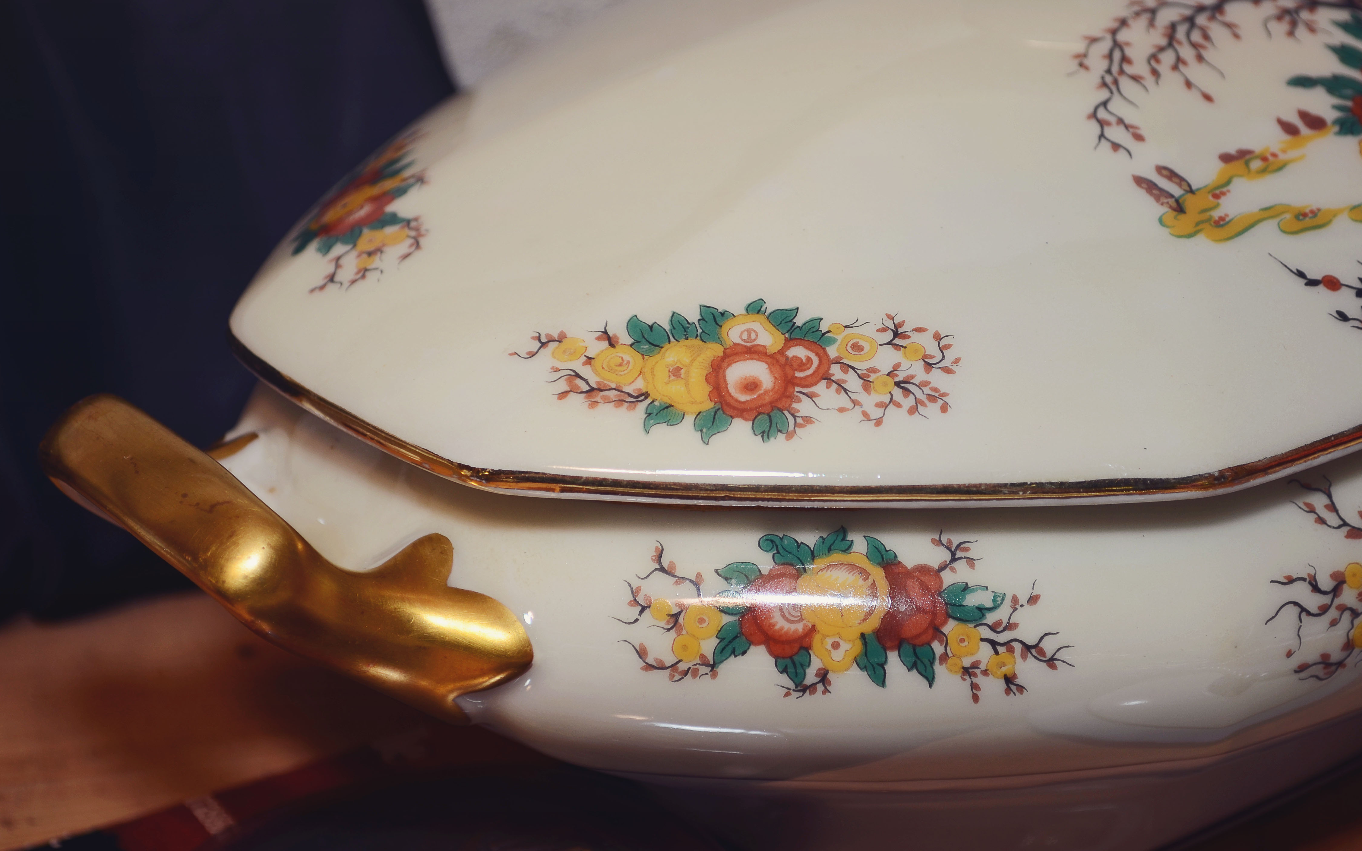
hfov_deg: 22.7
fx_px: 3398
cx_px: 729
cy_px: 392
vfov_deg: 14.3
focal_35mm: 92
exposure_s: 1/40
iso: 100
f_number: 5.6
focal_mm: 55
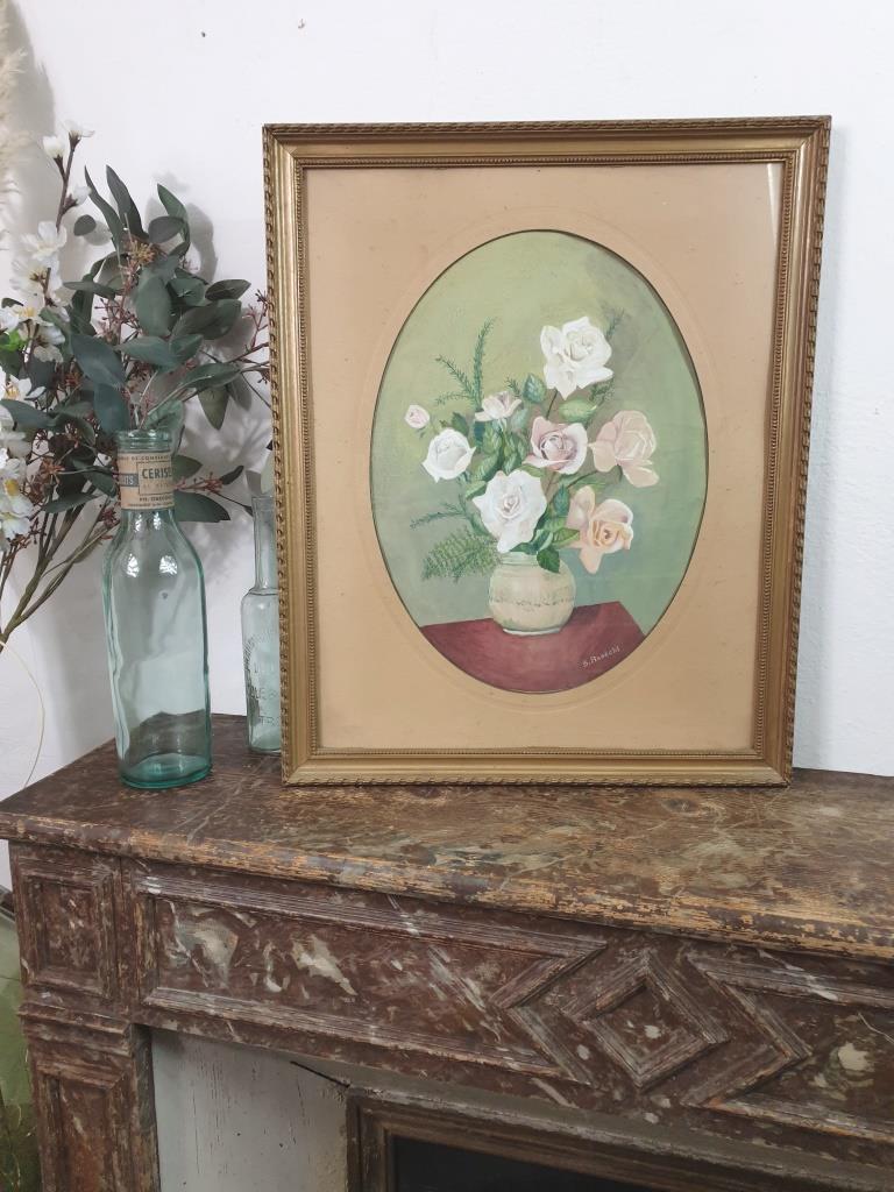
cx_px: 447
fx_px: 895
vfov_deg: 67.3
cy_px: 596
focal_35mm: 26
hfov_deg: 53.1
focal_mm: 4.3
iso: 200
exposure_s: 1/50
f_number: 1.5
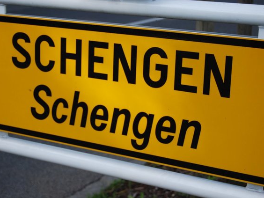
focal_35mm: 82
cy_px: 98
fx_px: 625
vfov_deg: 18.0
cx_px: 115
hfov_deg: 23.8
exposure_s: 1/125
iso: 100
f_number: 5.6
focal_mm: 50
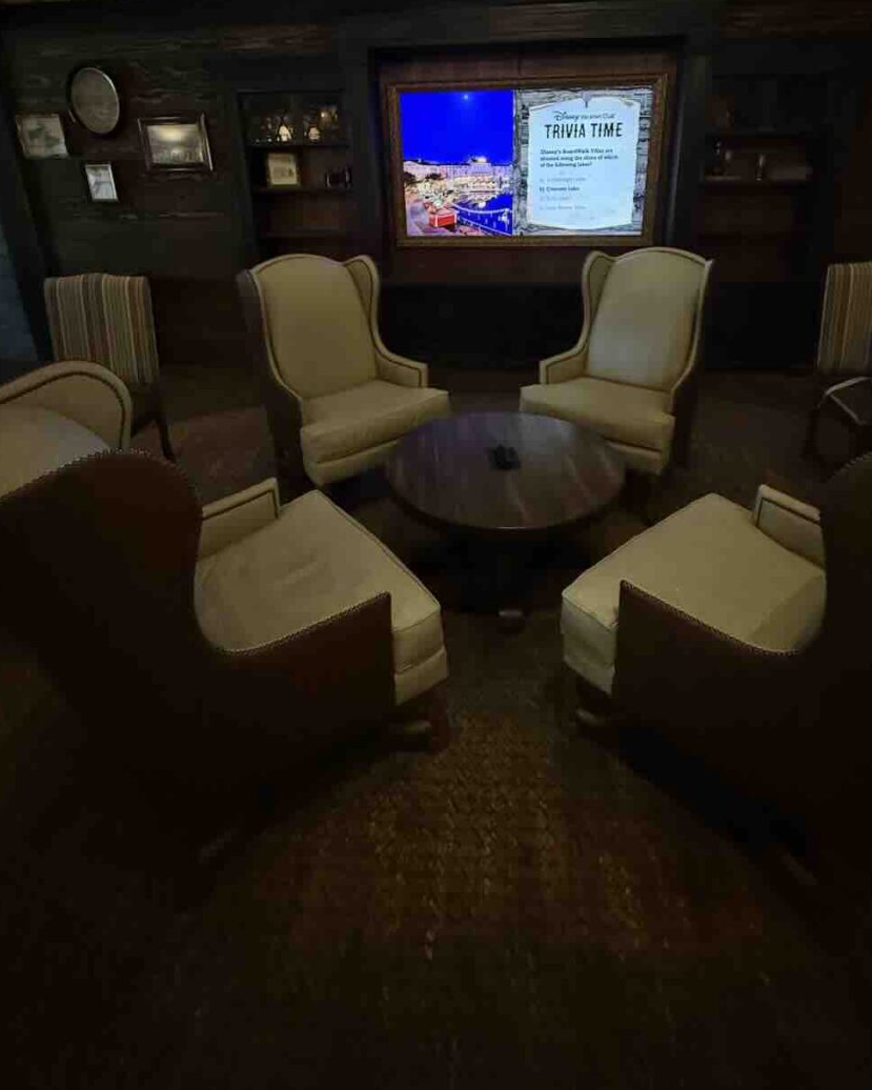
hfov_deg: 73.7
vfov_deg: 84.0
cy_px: 382
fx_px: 581
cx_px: 468
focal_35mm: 18
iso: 1600
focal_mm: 2.22
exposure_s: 1/40
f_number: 2.2
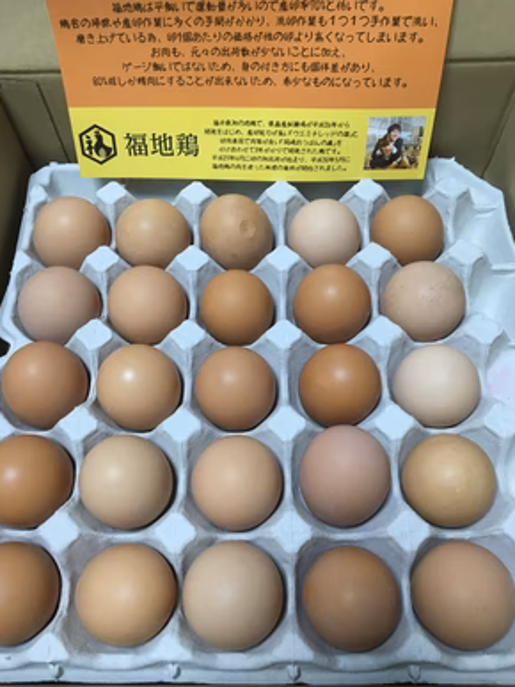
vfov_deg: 60.0
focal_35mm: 30
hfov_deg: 46.8
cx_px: 254
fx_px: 595
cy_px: 334
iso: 64
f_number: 2.2
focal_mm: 4.15
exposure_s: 1/30
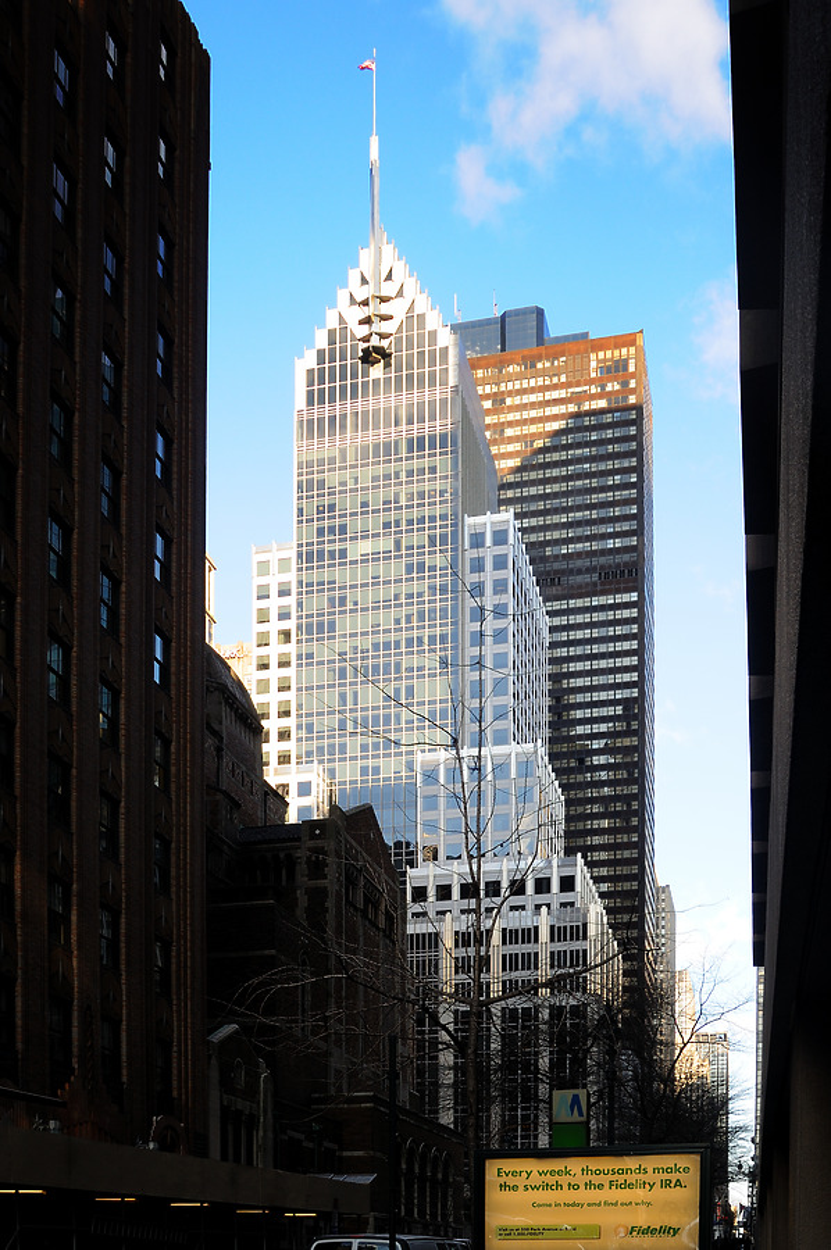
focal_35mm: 36
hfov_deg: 36.8
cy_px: 625
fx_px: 1249
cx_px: 416
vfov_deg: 53.2
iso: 200
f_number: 9
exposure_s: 1/80
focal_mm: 24
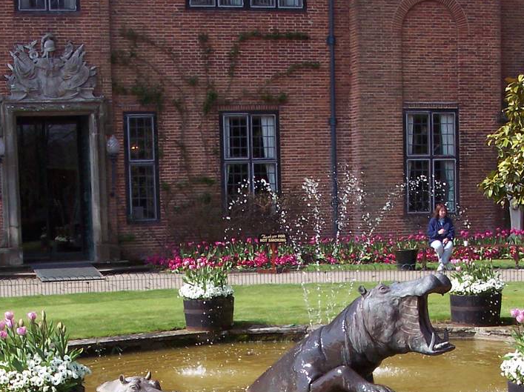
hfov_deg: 22.8
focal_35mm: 86
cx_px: 266
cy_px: 425
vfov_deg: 16.6
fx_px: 1301
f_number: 4.8
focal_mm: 8
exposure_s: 1/500
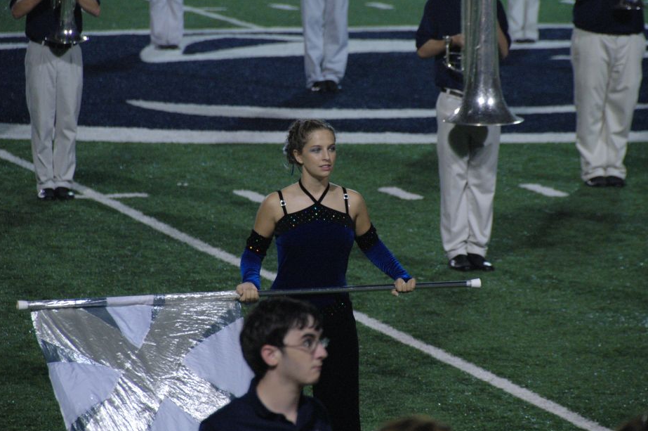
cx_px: 345
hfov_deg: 6.2
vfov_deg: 4.1
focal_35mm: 333
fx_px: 5987
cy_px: 204
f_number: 5.6
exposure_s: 1/60
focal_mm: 200
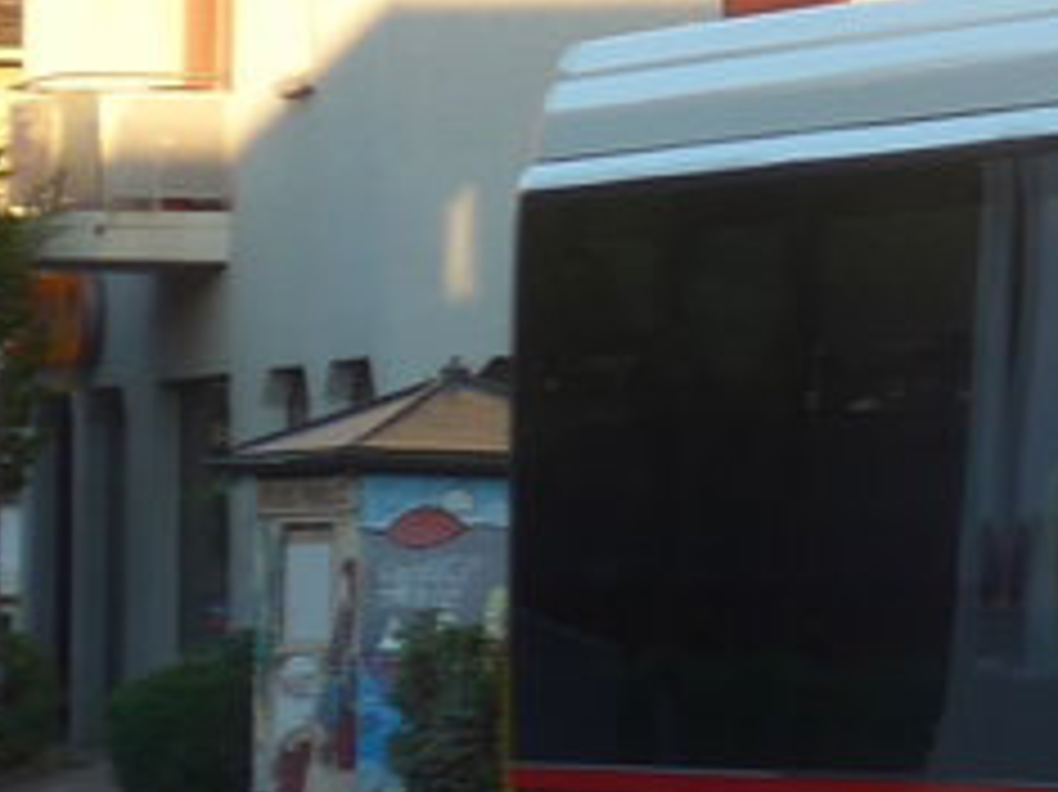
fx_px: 12464
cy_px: 148
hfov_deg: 4.8
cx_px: 2166
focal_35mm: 408
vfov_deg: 3.6
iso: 80
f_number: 4.4
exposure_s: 1/100
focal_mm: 16
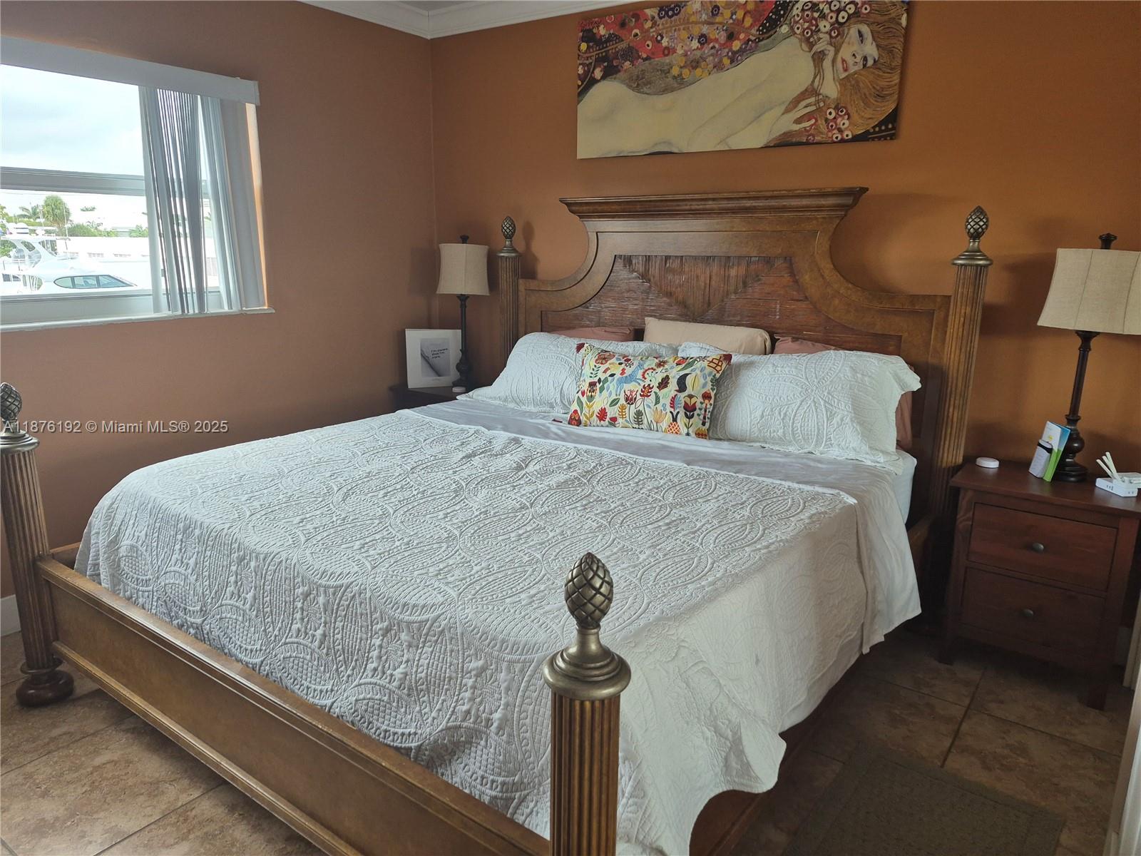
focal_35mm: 23
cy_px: 428
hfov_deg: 73.9
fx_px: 758
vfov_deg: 58.9
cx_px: 570
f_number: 1.8
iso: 125
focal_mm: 5.4
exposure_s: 1/180
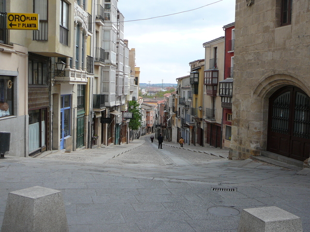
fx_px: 367
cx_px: 155
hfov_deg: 45.8
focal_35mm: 41
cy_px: 116
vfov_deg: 35.1
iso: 80
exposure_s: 1/800
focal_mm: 6.1
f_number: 3.1
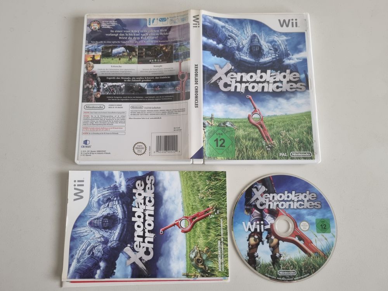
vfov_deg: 53.1
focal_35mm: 26
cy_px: 146
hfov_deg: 67.3
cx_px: 194
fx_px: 291
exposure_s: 1/50
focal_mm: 5.4
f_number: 1.8
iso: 250
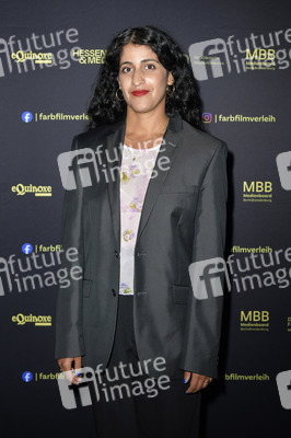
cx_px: 146
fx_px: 583
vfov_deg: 41.1
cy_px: 219
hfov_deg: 28.0
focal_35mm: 48
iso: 250
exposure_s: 1/250
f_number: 6.3
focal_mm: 48
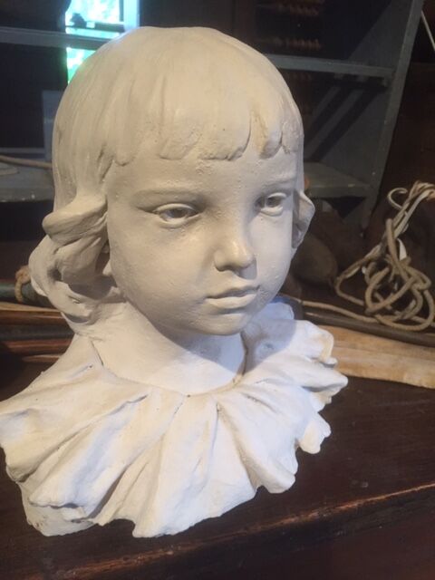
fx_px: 486
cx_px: 218
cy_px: 290
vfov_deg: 61.7
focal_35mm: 29
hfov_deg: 48.2
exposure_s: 1/33
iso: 250
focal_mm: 4.15
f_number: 2.2
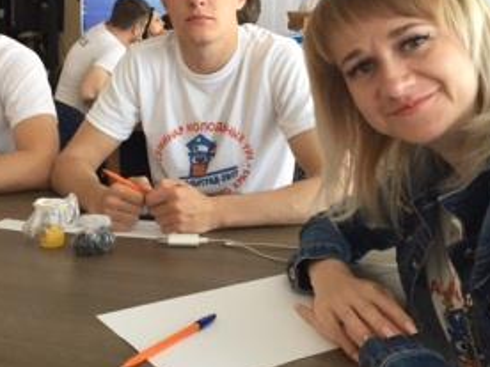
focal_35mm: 47
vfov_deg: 30.7
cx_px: 188
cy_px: 135
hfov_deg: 40.2
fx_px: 665
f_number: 2.2
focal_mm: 4.15
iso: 64
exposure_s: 1/33
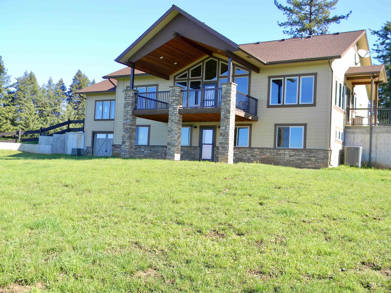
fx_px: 407
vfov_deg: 39.7
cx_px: 196
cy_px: 146
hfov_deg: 51.4
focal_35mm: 36
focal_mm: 6.4
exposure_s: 1/168
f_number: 3.7
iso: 80
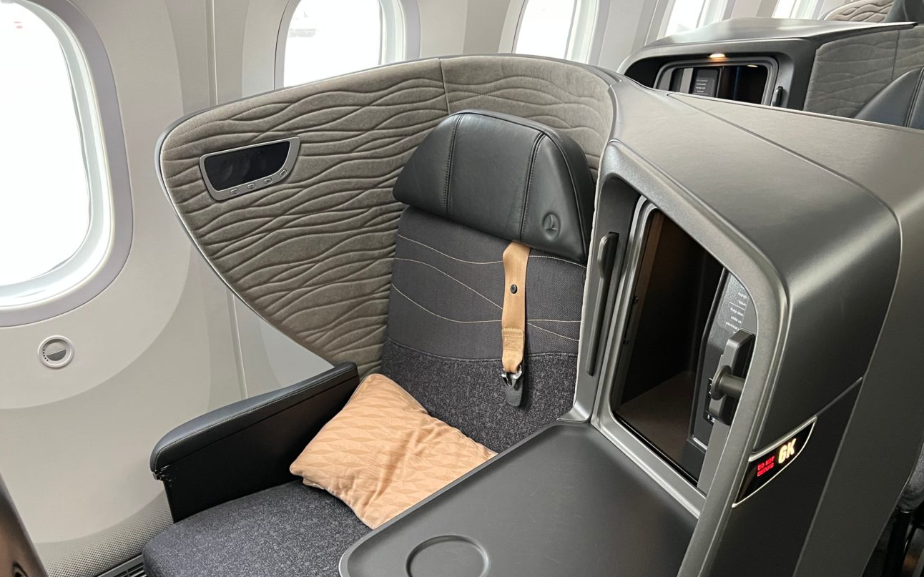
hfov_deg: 59.5
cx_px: 511
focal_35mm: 32
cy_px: 380
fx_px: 806
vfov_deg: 39.0
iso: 500
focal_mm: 5.7
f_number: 1.5
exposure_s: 1/56
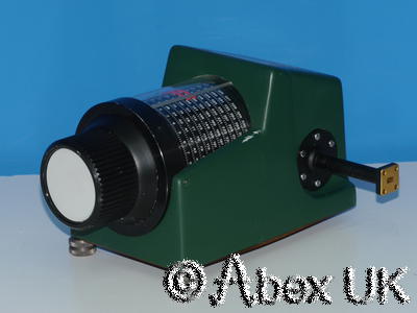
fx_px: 2024
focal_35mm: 168
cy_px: 156
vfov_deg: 8.8
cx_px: 208
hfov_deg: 11.8
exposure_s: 1/60
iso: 400
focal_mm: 84
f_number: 11
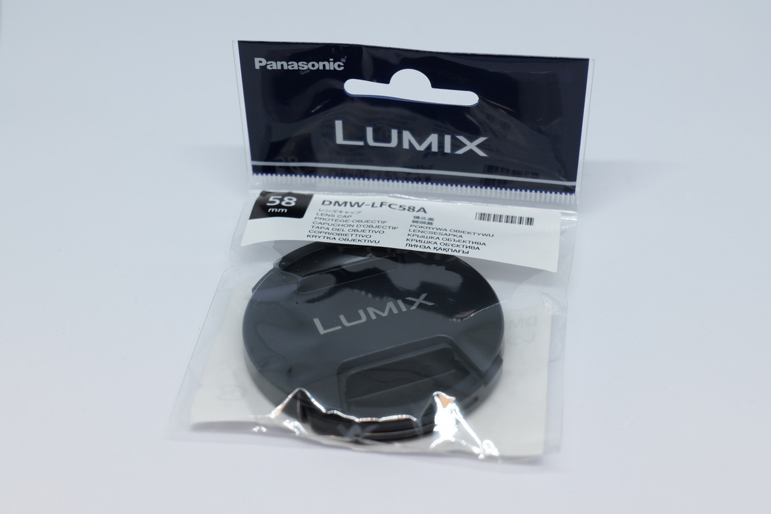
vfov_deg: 22.6
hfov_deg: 33.4
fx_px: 1285
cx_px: 388
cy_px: 261
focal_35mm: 60
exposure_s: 1/60
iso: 640
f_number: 8
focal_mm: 59
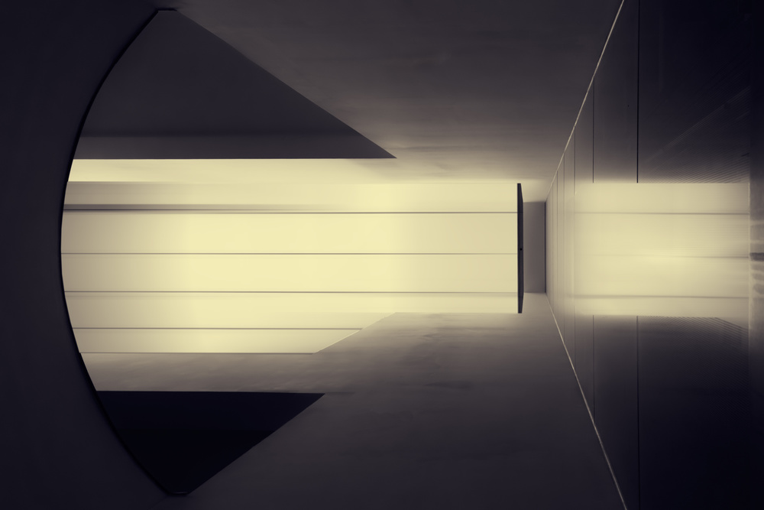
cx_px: 382
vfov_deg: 47.9
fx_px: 573
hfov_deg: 67.4
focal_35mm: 27
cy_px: 255
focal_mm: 18
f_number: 5
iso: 200
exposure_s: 1/50
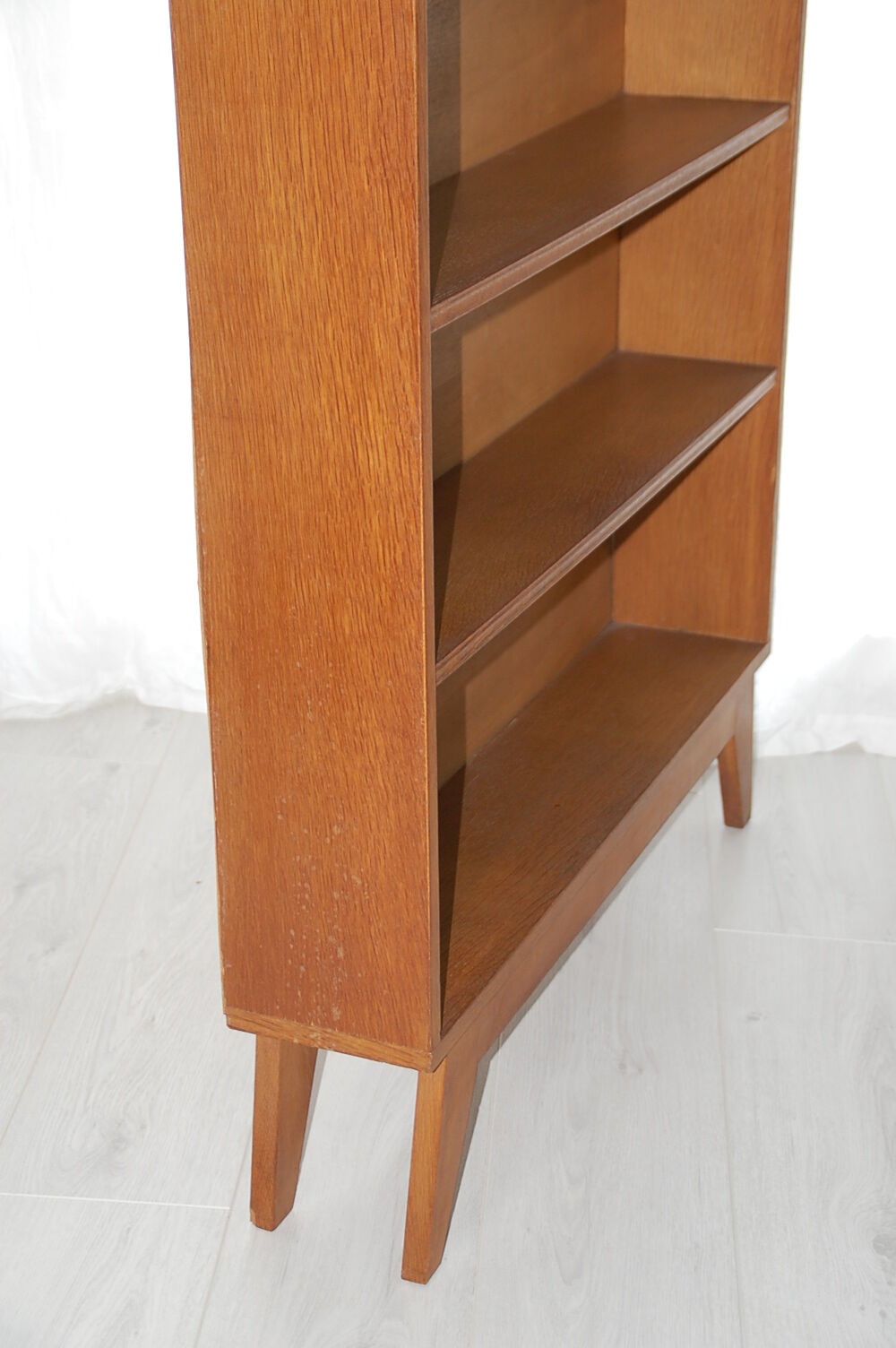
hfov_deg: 21.5
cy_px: 674
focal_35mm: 63
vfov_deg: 31.9
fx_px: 2356
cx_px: 448
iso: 400
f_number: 4.5
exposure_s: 1/60
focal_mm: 42
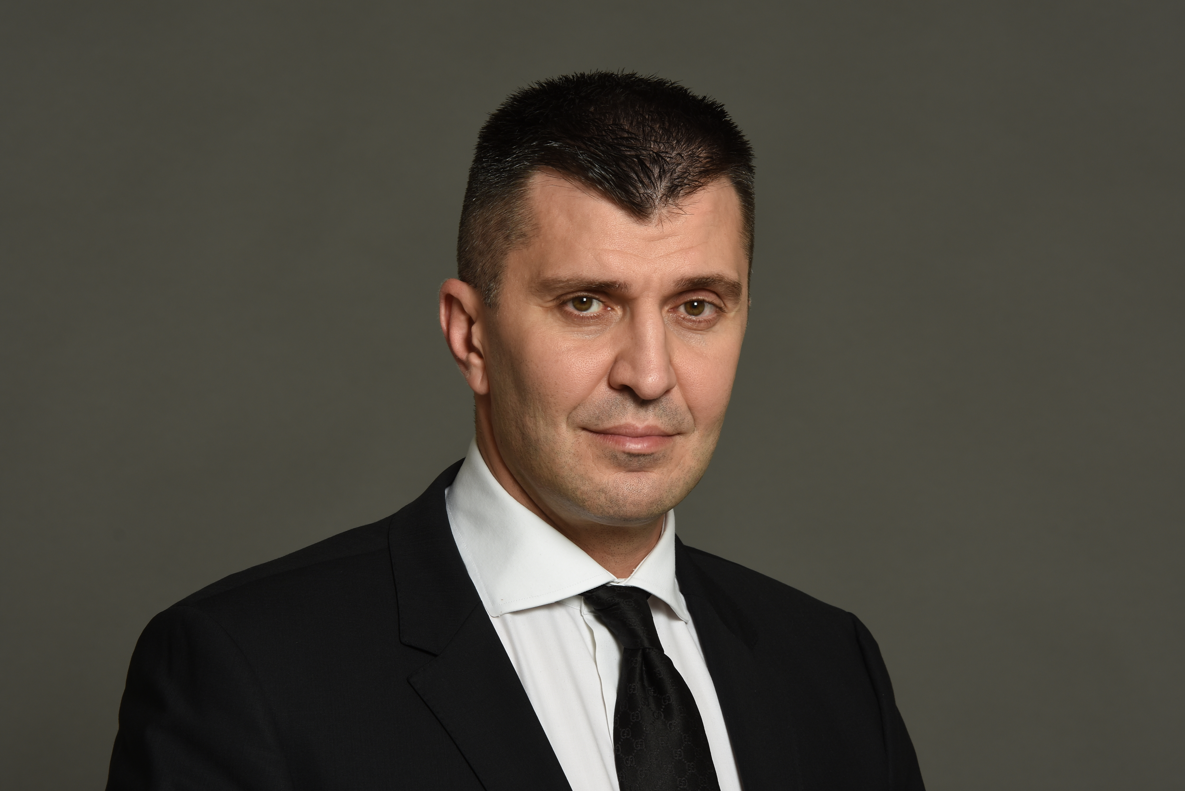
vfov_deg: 5.9
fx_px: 7655
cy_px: 396
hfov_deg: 8.9
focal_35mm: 232
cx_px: 592
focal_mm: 155
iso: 100
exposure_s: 1/125
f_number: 10
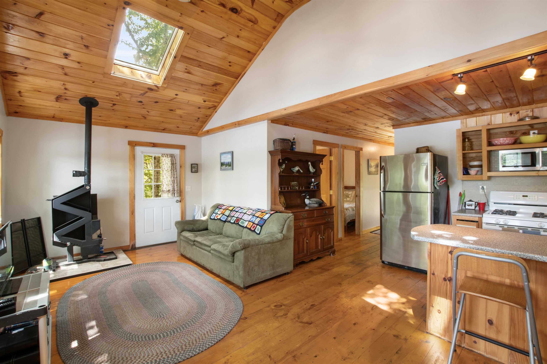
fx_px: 228
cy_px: 182
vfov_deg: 77.3
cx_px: 274
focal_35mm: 15
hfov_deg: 100.4
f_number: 11
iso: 64
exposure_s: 1/1.67
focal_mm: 10
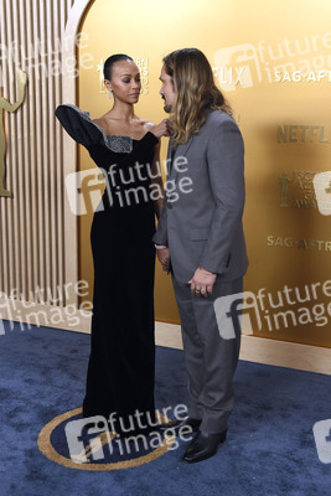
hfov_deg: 29.3
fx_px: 634
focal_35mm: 46
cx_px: 166
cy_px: 248
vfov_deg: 42.7
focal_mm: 46
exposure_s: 1/250
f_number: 5
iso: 2500
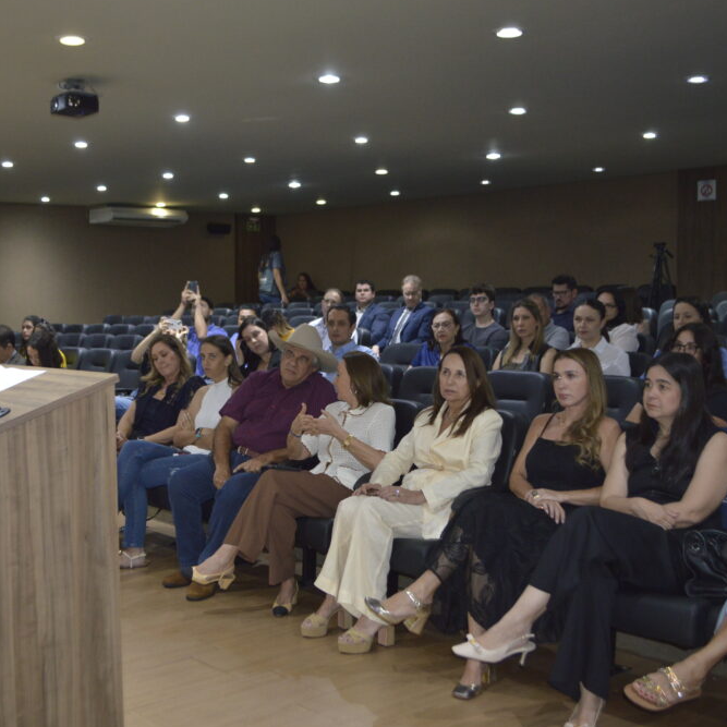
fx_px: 1022
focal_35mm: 43
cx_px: 277
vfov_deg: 39.2
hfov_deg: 38.9
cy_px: 364
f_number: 4
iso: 800
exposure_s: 1/60
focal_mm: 22
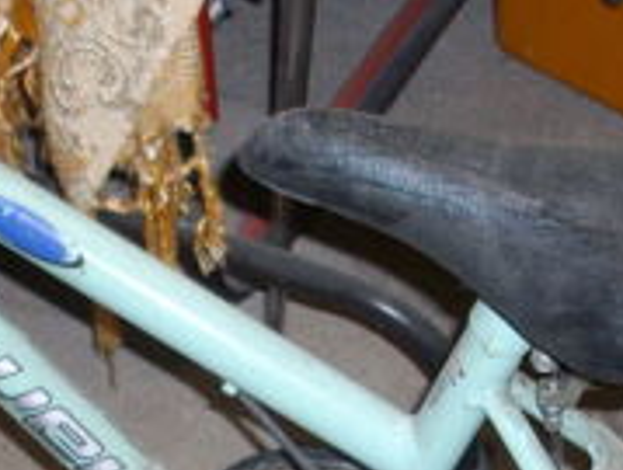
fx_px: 1785
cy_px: 512
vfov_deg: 14.7
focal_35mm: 99
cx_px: 310
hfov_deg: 19.8
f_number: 2.8
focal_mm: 6.2
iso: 160
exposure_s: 1/50
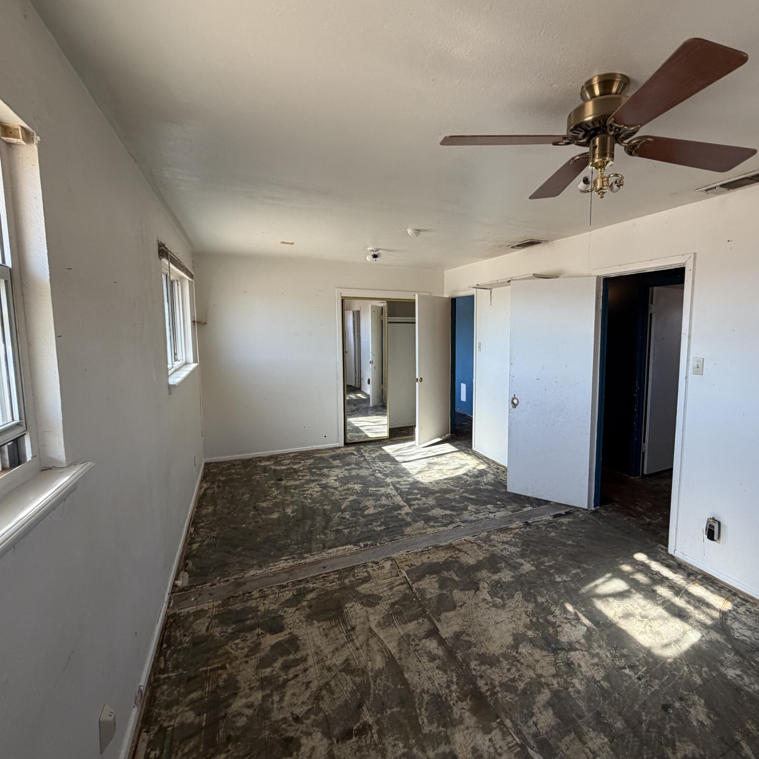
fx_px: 422
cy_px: 370
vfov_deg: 84.0
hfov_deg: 82.9
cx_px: 456
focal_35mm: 17
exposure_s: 1/121
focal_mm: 2.22
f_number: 2.2
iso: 160
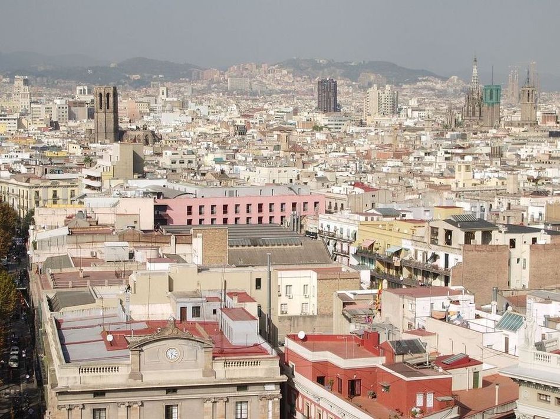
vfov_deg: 19.9
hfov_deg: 26.3
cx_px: 280
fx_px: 1196
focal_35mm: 74
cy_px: 210
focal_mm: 12.2
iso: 50
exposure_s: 1/250
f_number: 6.2
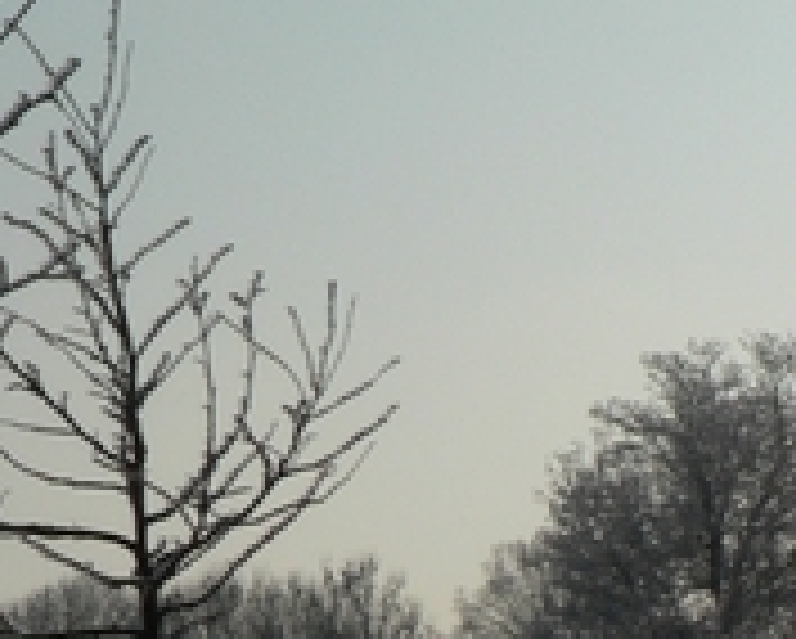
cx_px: 850
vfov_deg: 8.4
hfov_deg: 10.5
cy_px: 756
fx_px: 4292
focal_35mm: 182
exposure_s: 1/640
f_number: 8
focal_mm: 9.2
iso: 80
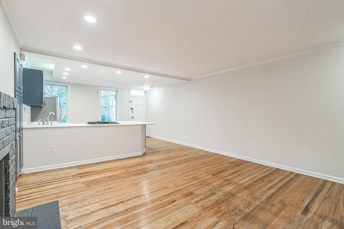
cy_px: 114
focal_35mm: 16
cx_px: 172
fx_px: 153
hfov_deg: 96.7
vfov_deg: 73.7
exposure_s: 1/20
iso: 1000
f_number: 5.6
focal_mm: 16
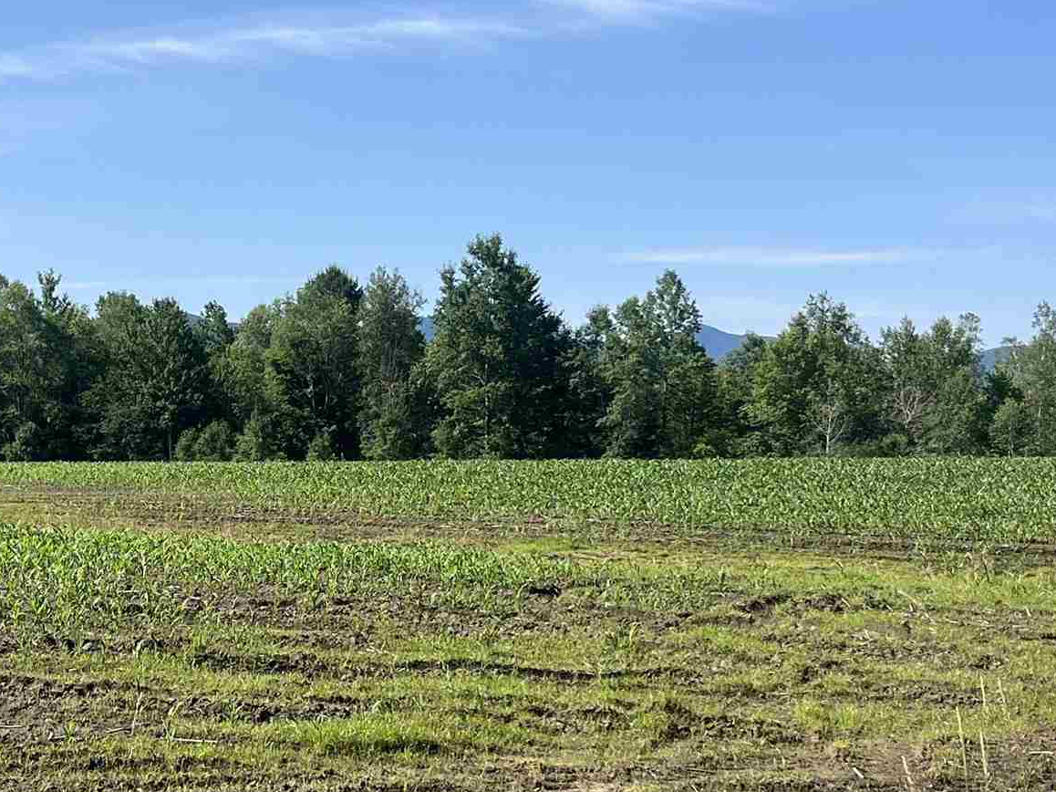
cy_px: 523
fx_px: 2104
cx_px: 192
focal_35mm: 69
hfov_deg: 27.5
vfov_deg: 21.2
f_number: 1.6
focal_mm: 5.1
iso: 50
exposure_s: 1/3215
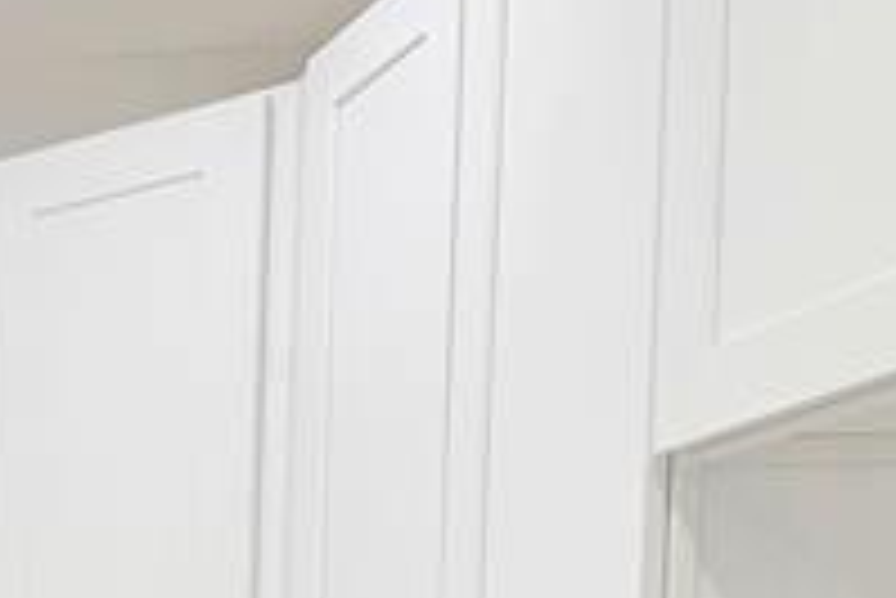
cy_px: 1227
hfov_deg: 17.1
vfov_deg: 12.4
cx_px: -747
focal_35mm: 96
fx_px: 2391
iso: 250
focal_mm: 6.3
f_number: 1.7
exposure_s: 1/120
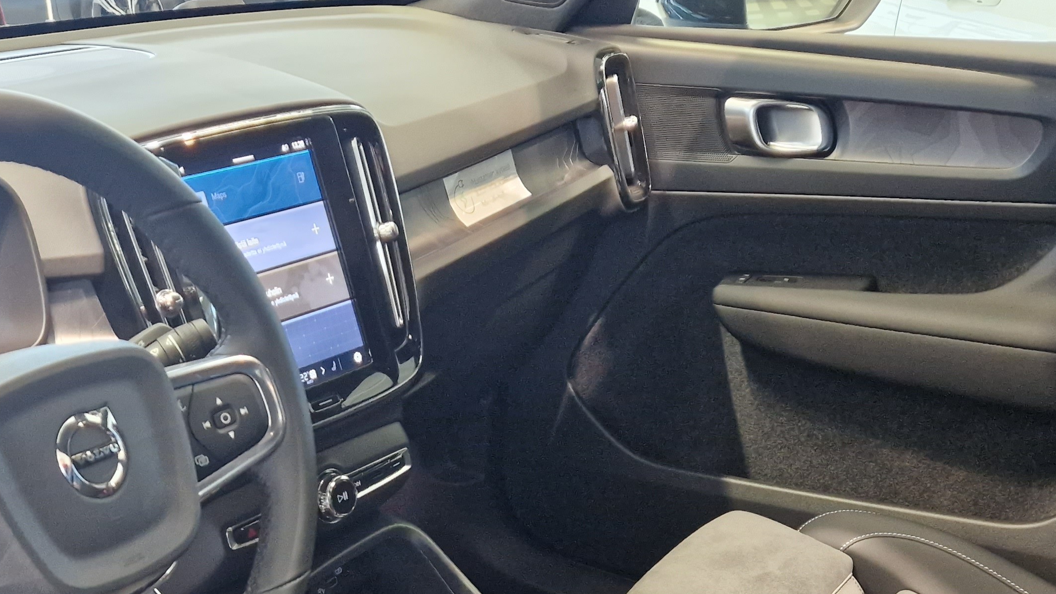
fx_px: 1316
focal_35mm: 47
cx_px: 381
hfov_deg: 43.3
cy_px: 622
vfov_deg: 24.1
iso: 640
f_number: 1.8
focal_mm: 5.4
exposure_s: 1/100
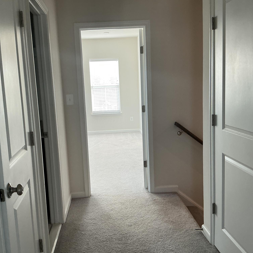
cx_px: 115
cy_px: 129
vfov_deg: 47.2
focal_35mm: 35
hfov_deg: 47.2
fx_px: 289
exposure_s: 1/120
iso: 64
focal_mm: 3
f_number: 1.8
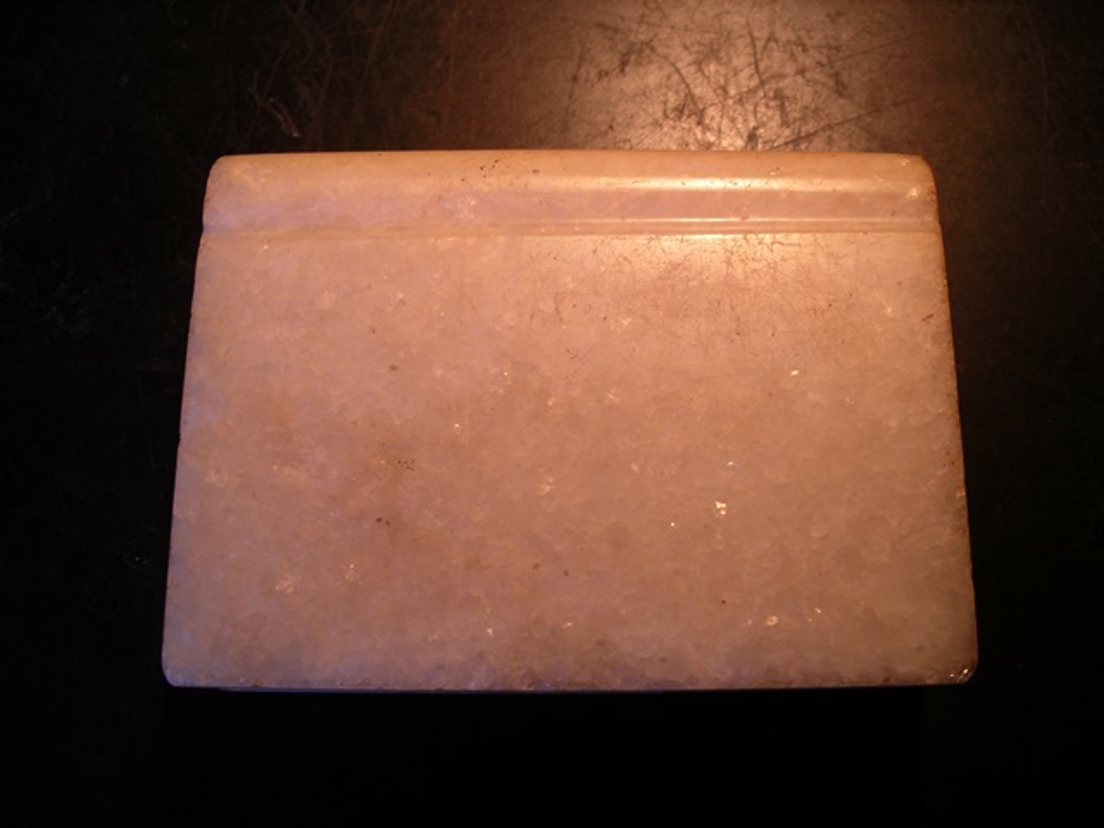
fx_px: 1180
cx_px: 552
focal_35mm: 37
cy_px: 414
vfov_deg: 38.7
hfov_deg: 50.1
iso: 64
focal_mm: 7.8
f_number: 2.8
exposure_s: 1/30
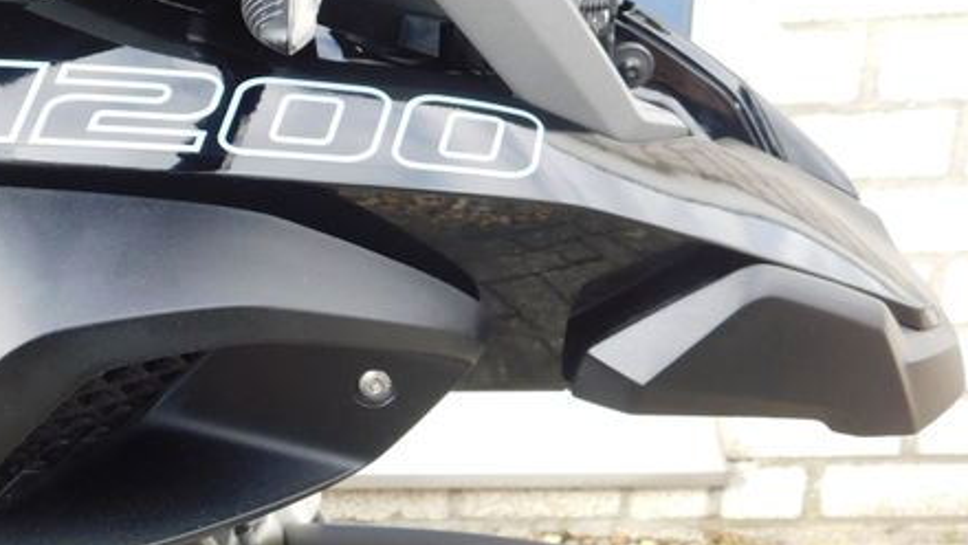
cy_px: 321
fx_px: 1464
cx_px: 268
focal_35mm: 57
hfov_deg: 35.9
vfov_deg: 21.1
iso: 125
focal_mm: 6.3
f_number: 3.5
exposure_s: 1/80
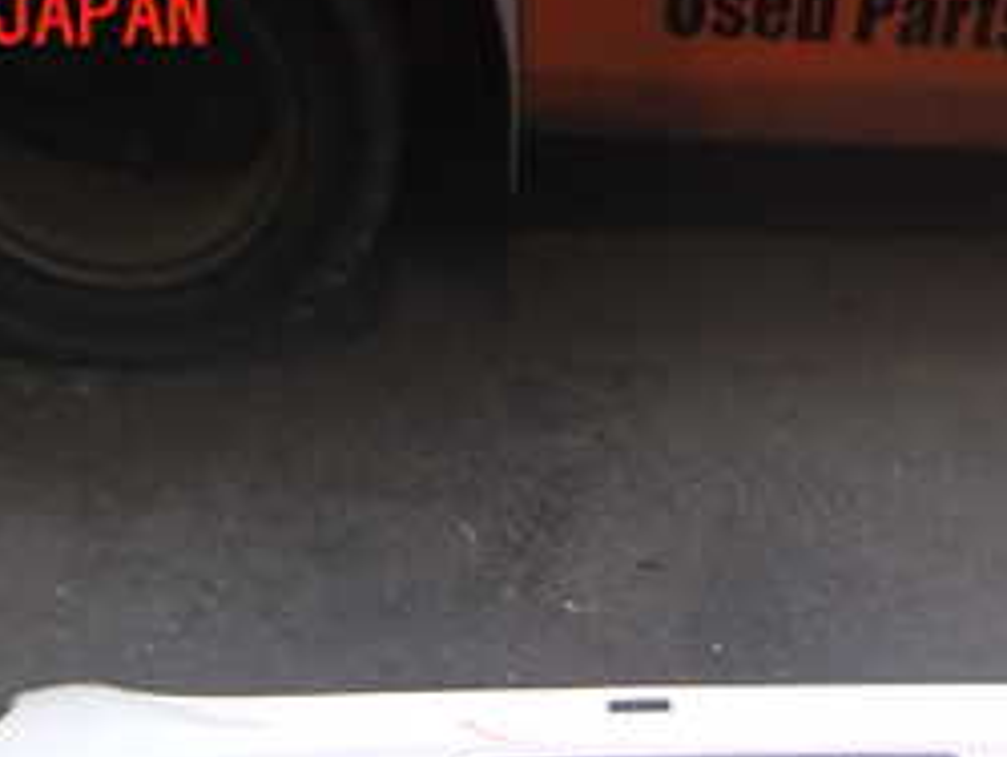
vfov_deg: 19.4
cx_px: 685
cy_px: 874
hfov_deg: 26.8
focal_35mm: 72
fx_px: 2097
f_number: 2.3
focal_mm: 5.4
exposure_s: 1/100
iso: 200
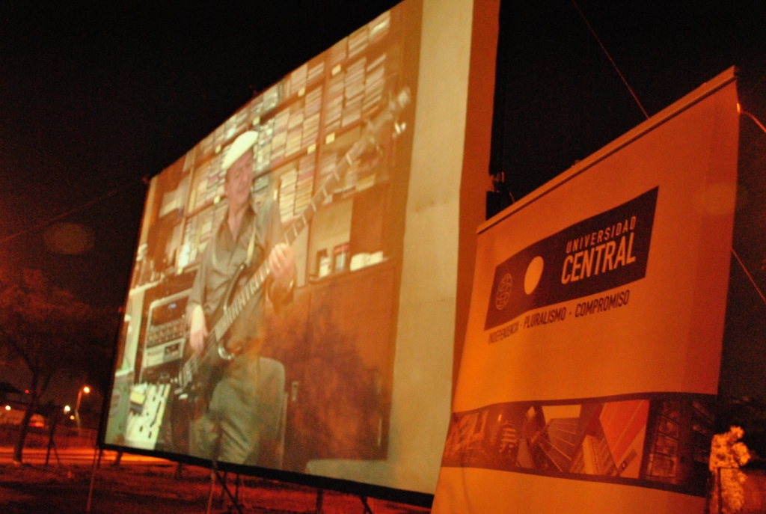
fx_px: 703
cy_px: 257
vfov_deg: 40.1
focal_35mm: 33
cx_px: 383
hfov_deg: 57.1
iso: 1600
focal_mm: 22
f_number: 5.6
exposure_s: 1/5
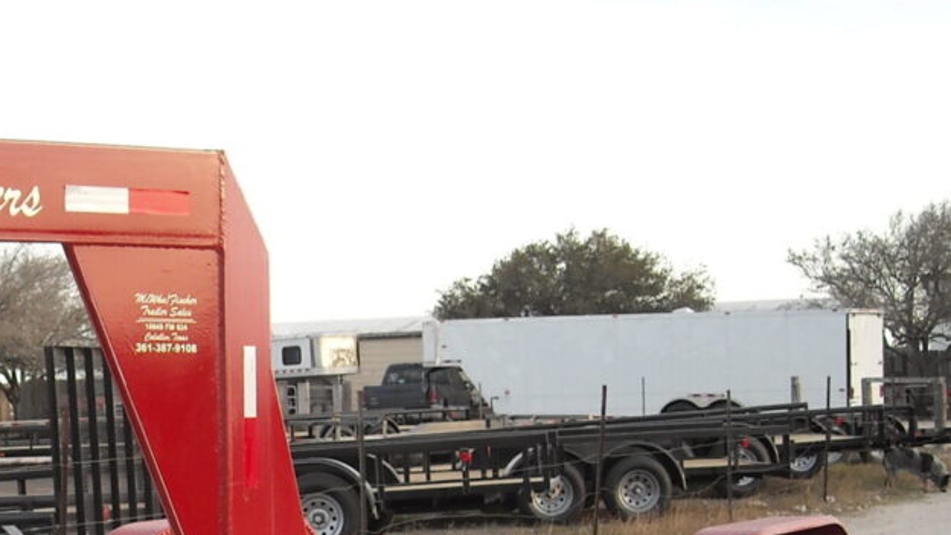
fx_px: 2219
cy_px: 587
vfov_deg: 13.5
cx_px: 3
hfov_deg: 23.2
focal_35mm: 88
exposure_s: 1/218
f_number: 2.8
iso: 64
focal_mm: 5.7
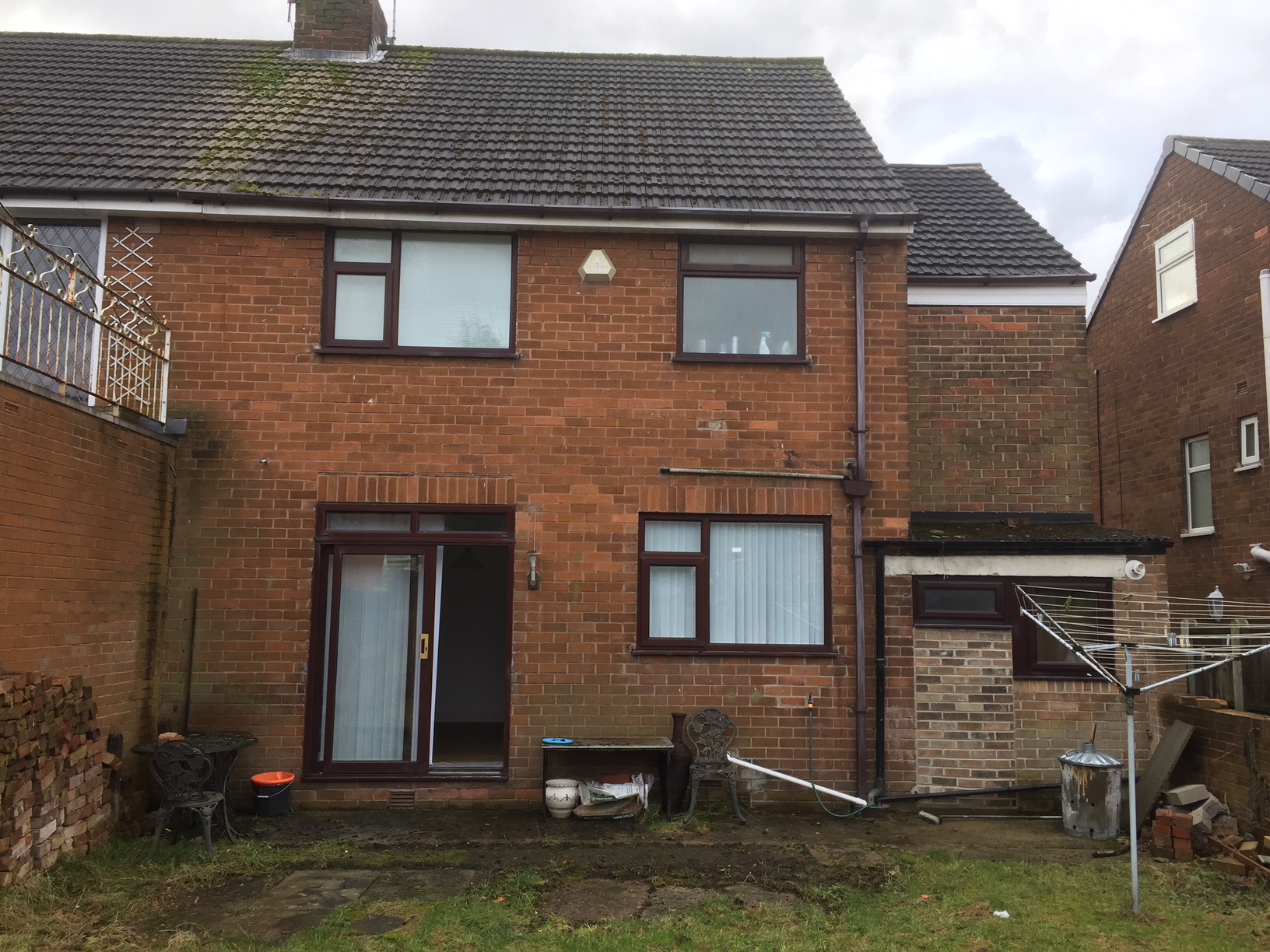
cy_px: 476
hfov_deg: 61.7
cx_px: 635
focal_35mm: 29
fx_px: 1064
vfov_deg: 48.2
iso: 32
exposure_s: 1/141
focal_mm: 4.15
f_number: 2.2
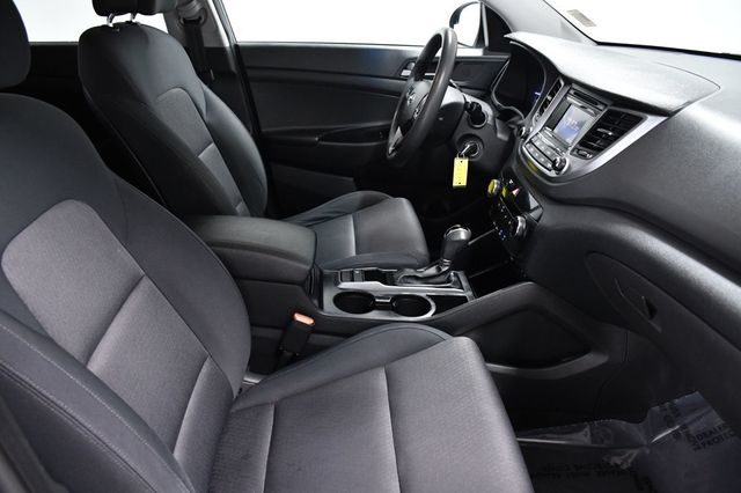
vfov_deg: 47.9
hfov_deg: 67.4
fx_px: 555
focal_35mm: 27
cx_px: 370
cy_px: 246
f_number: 5
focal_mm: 18
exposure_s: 1/100
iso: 2500
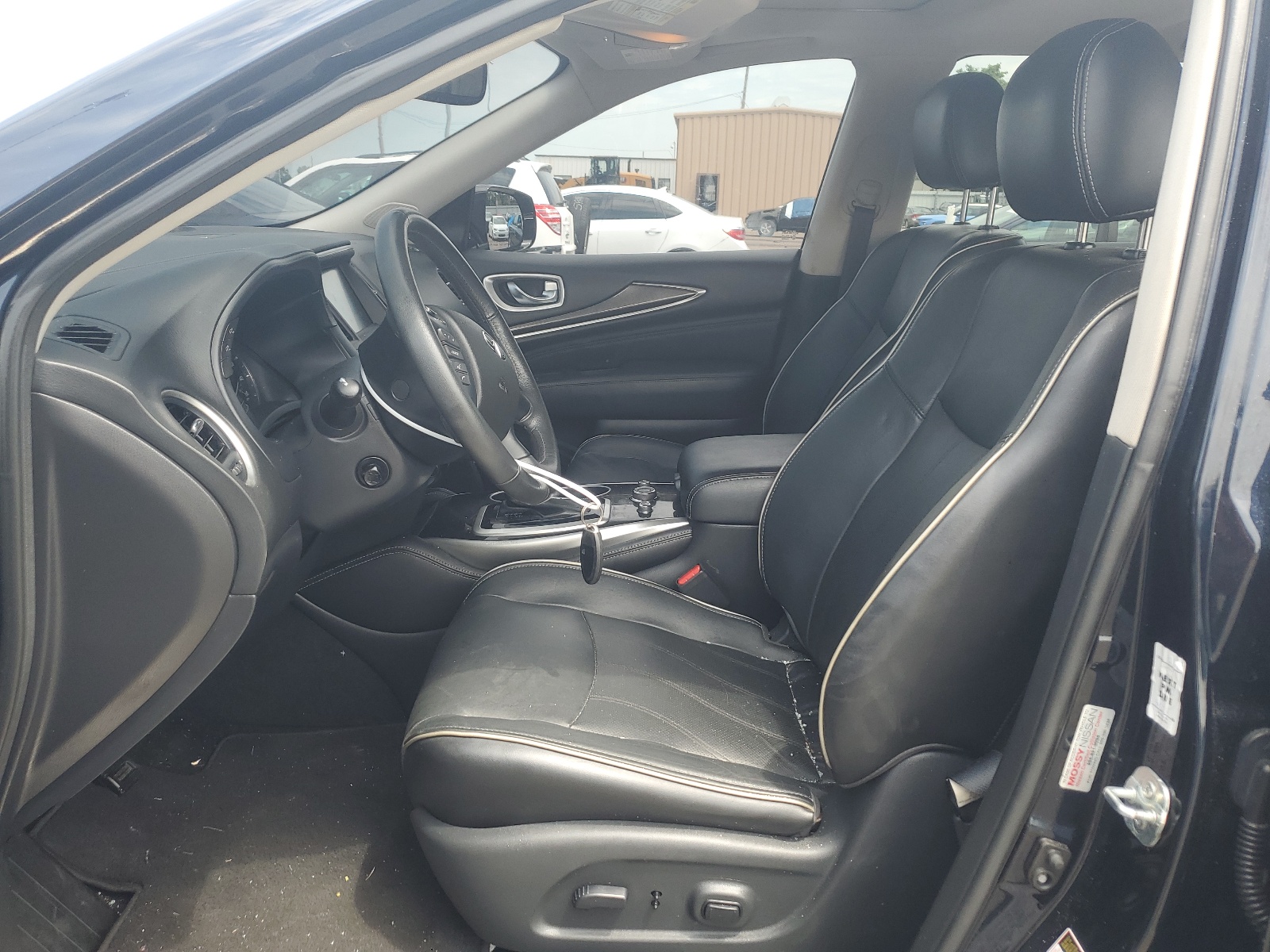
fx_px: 954
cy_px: 476
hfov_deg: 67.3
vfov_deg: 53.1
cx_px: 635
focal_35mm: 26
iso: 50
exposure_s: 1/345
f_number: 1.5
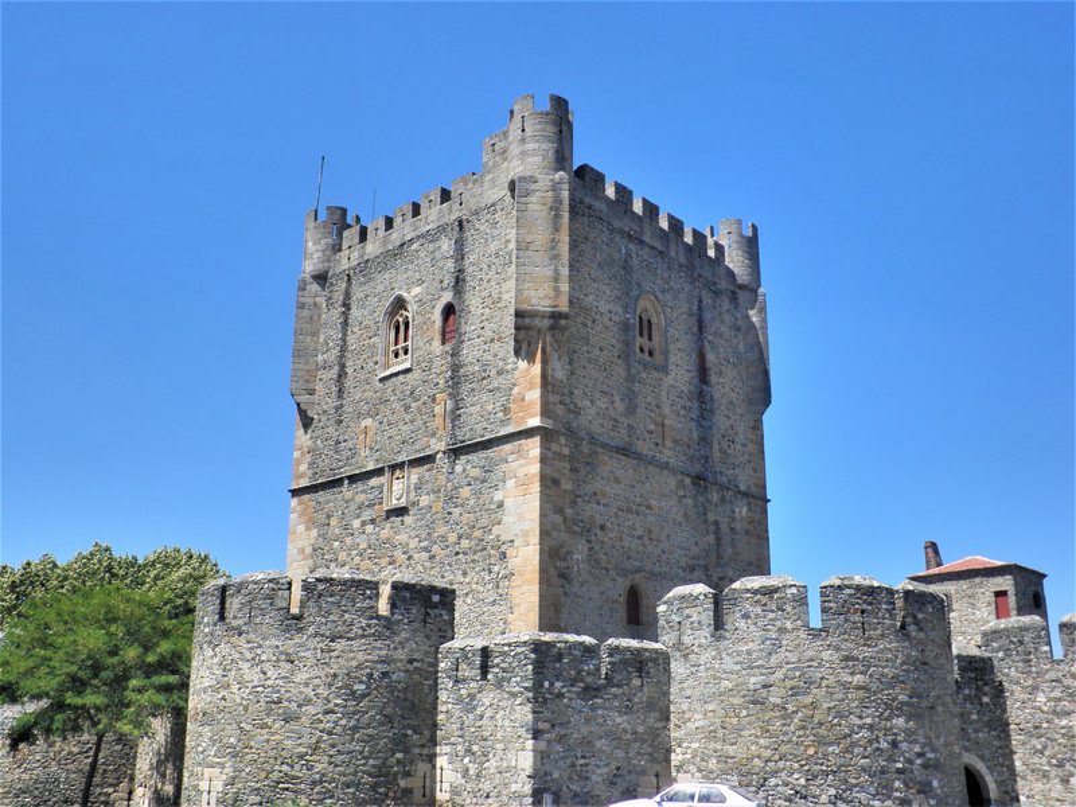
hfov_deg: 51.4
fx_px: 1119
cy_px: 404
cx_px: 538
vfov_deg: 39.7
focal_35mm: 36
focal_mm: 6.3
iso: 64
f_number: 5.6
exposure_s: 1/320
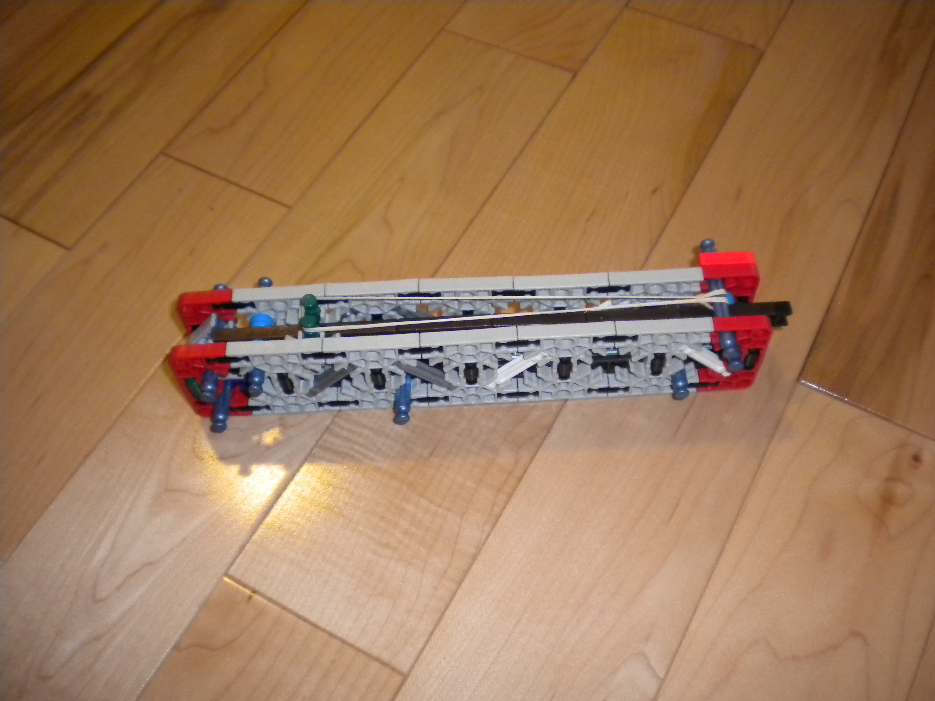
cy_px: 350
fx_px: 945
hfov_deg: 52.6
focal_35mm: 35
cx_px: 468
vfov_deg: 40.7
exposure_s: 1/30
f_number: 3.1
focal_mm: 6.3
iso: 400
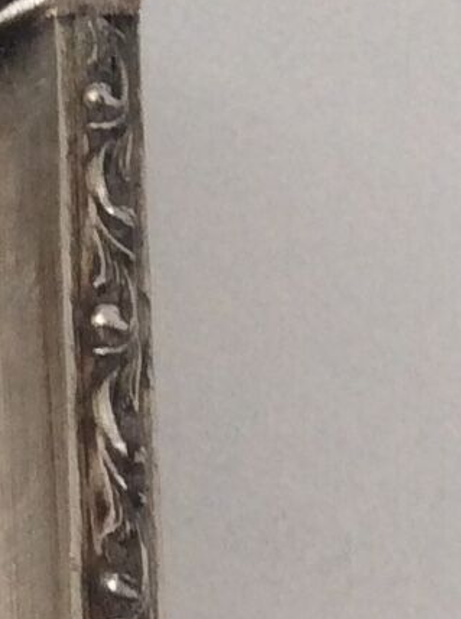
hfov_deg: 7.3
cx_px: -520
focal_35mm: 194
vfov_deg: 9.9
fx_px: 3459
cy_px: 934
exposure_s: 1/25
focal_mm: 3.3
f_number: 2.4
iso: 50
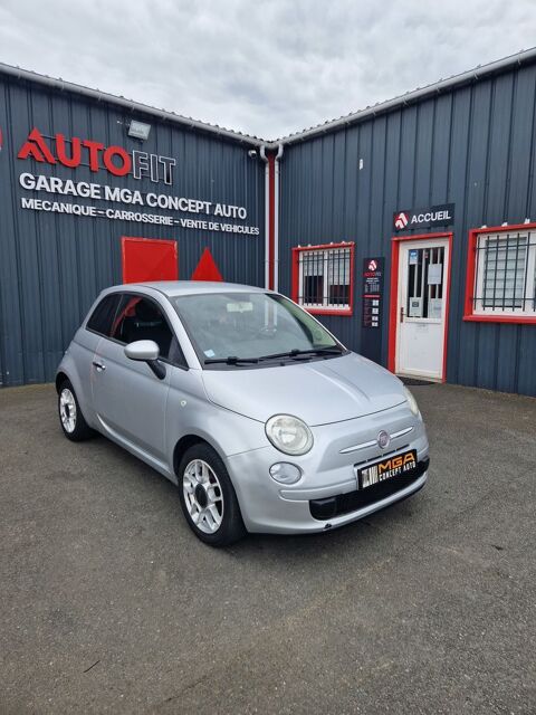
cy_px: 358
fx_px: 475
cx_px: 268
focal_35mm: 23
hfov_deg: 58.9
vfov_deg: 73.9
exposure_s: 1/495
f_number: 1.8
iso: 50
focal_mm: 5.4
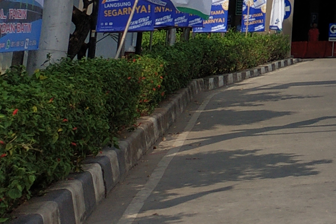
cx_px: 718
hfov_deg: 14.4
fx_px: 1045
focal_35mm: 112
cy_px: -266
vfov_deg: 10.8
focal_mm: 3.94
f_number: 1.9
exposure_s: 1/2147
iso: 100
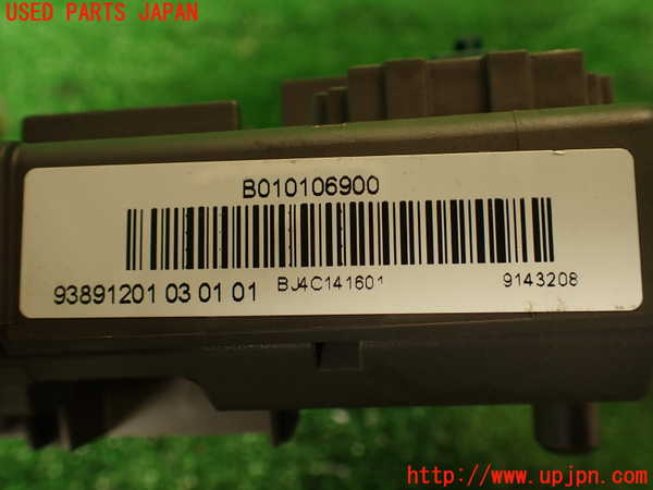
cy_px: 245
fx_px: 604
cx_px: 326
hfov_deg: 56.8
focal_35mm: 32
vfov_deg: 44.2
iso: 200
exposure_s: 1/60
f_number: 2.4
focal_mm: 5.79
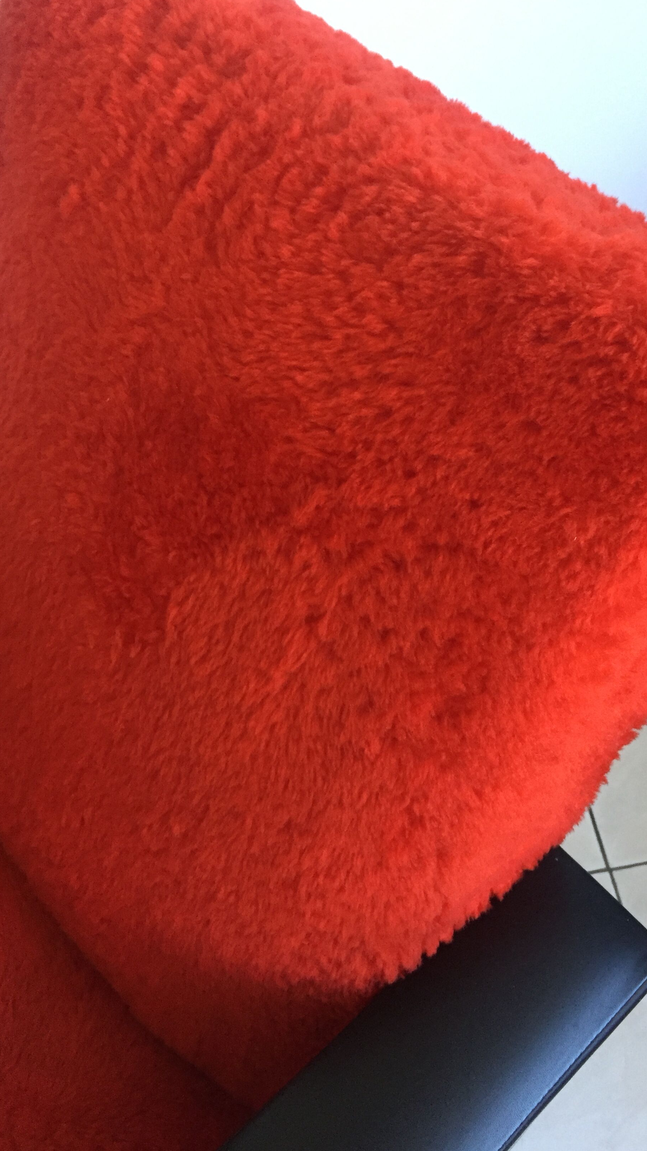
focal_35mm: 32
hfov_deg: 36.3
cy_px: 579
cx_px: 428
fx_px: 976
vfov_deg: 61.0
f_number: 2.2
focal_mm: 4.15
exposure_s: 1/33
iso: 250
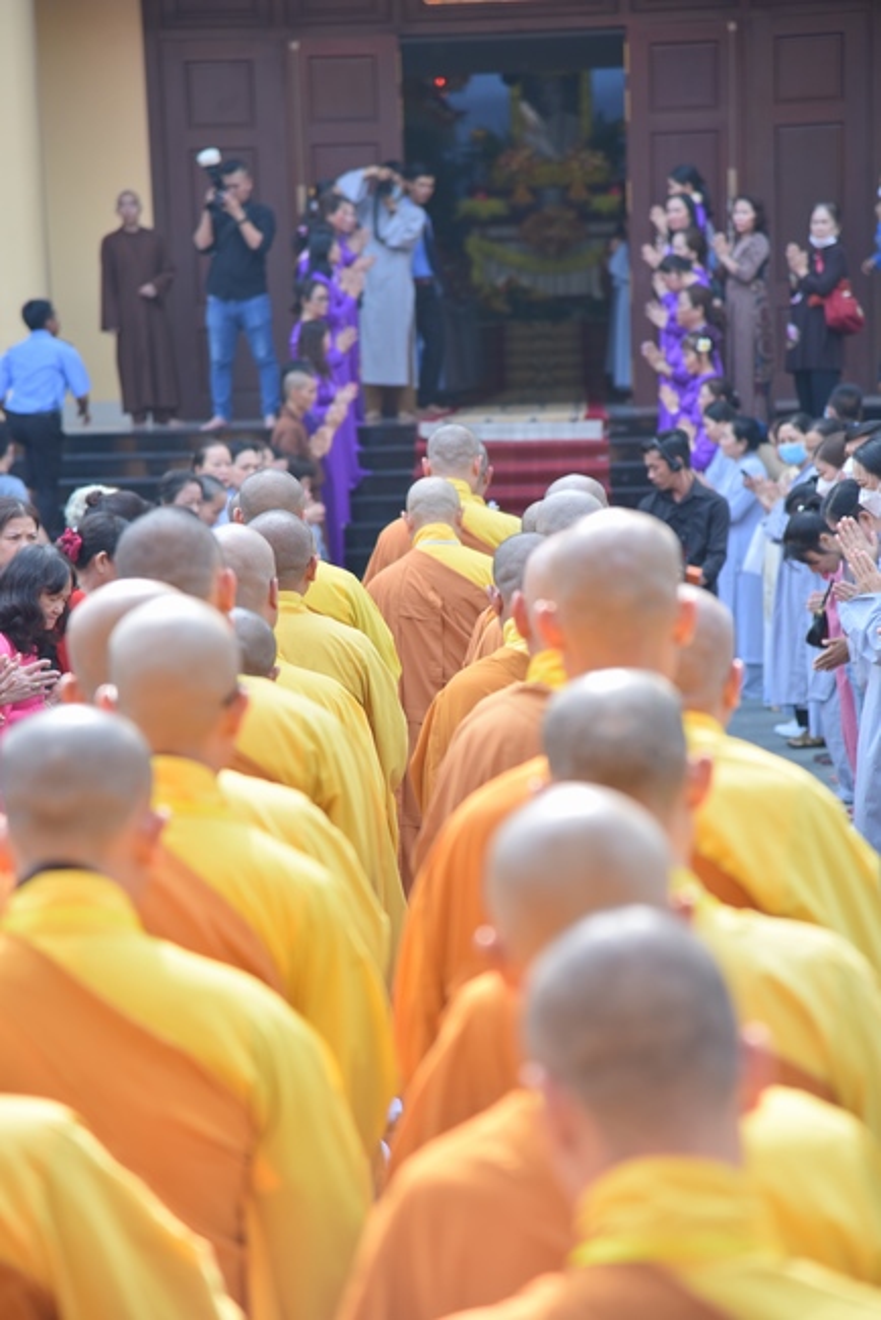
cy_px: 660
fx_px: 4400
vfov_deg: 17.1
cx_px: 440
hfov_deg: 11.4
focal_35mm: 120
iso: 100
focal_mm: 120
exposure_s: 1/200
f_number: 4
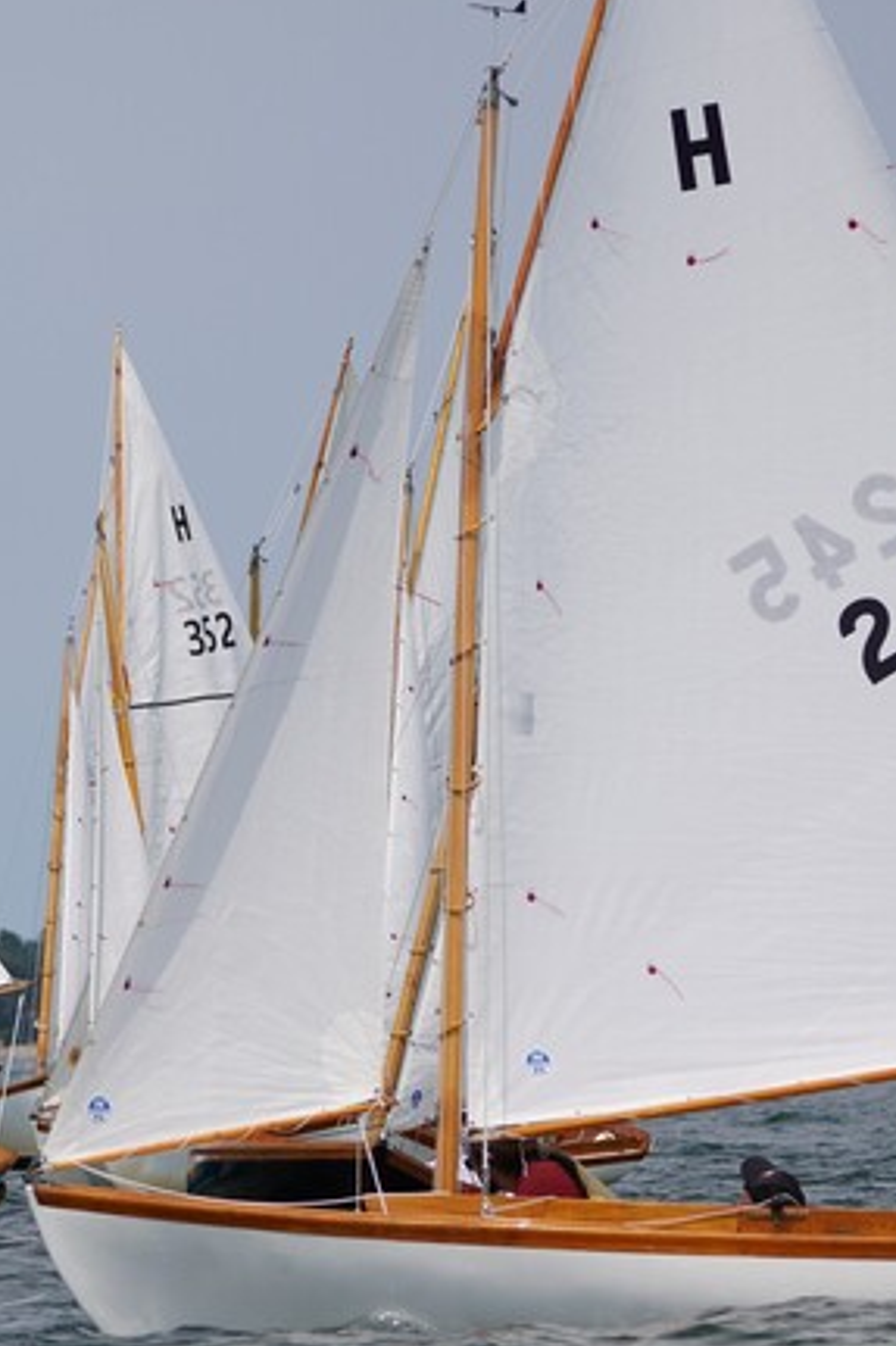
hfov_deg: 3.3
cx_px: 37
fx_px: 15617
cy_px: 714
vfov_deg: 4.9
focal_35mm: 418
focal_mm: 150
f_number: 5
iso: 100
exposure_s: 1/1250
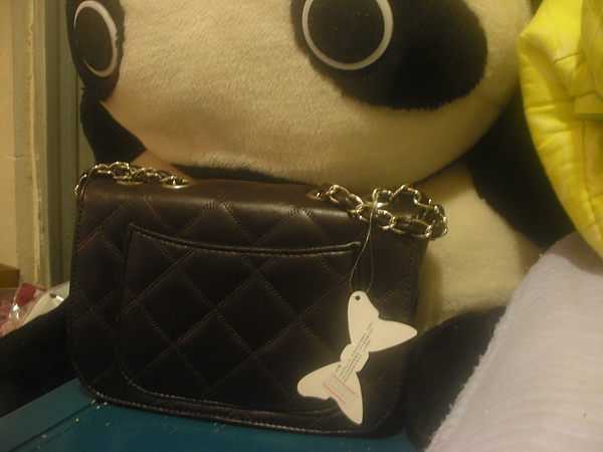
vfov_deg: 31.5
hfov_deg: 41.2
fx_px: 801
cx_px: 302
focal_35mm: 46
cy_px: 226
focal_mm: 7.7
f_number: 3.5
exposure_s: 1
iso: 200
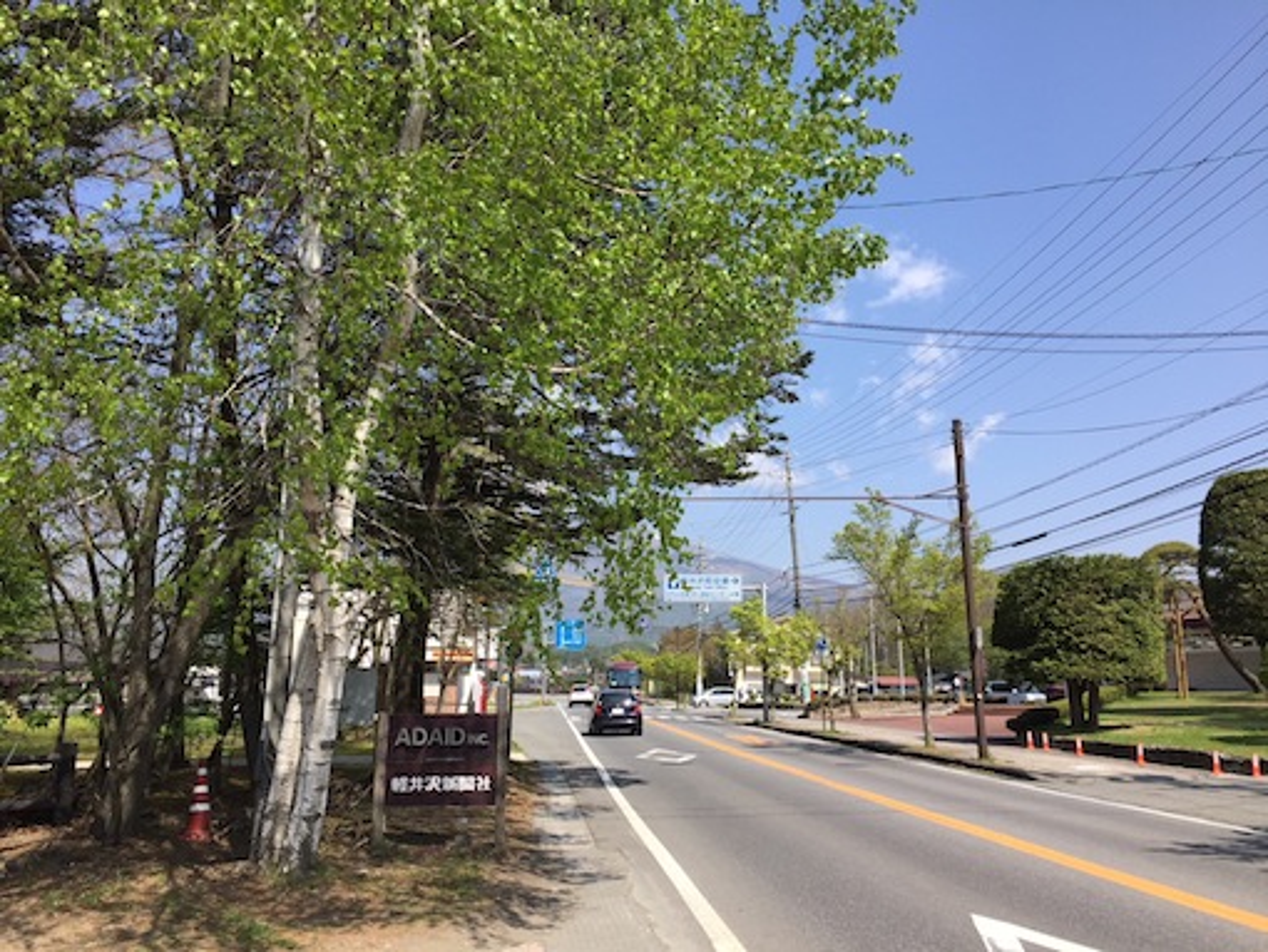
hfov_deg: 61.6
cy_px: 476
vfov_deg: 48.3
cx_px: 634
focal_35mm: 29
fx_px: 1063
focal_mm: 4.15
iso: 32
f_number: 2.2
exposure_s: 1/1412
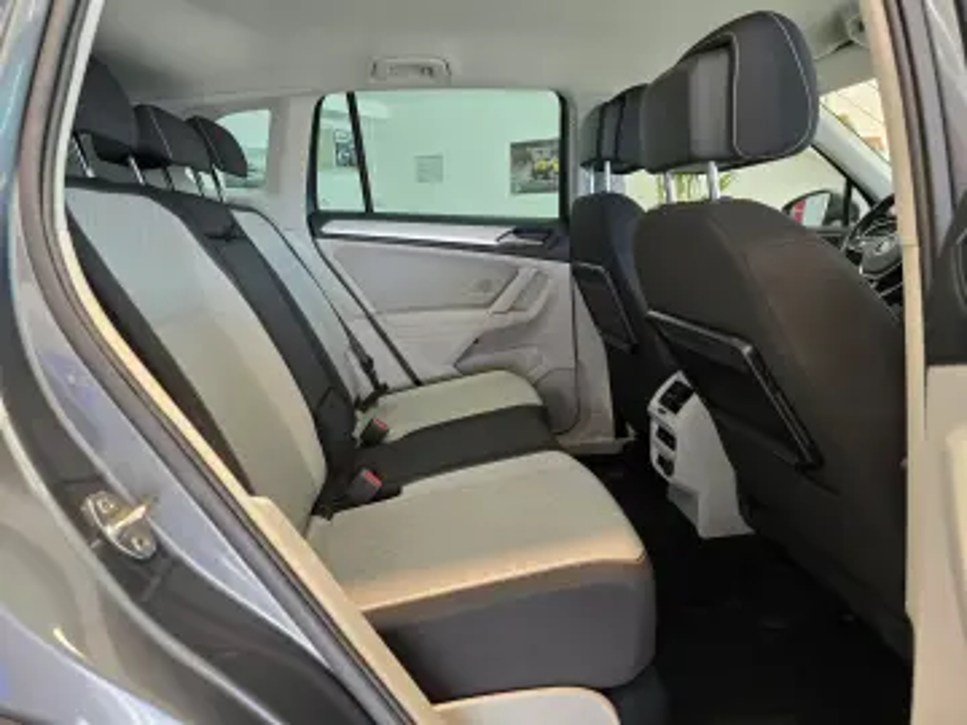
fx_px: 643
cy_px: 362
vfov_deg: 58.9
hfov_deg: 73.9
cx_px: 484
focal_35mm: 23
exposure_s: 1/100
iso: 200
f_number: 1.7
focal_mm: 6.3
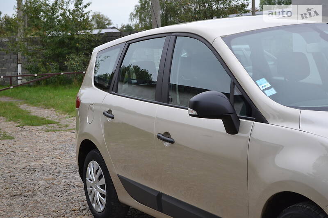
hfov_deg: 28.1
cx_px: 164
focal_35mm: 72
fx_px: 656
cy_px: 109
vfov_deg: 18.9
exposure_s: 1/125
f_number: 5.6
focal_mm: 48
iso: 400
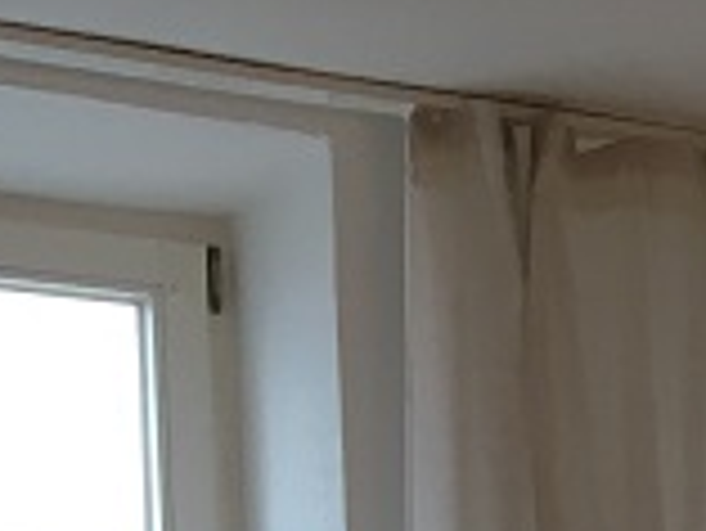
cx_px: 1416
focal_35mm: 166
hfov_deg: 10.8
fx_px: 3388
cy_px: 1249
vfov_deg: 8.3
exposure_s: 1/33
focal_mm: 4.15
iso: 40
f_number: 2.2
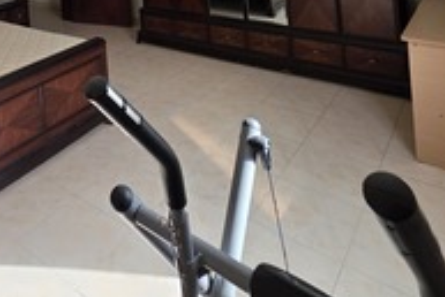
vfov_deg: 31.2
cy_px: -96
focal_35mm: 32
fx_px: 396
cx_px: 84
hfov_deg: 54.4
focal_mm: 2.2
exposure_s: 1/100
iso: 125
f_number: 1.9
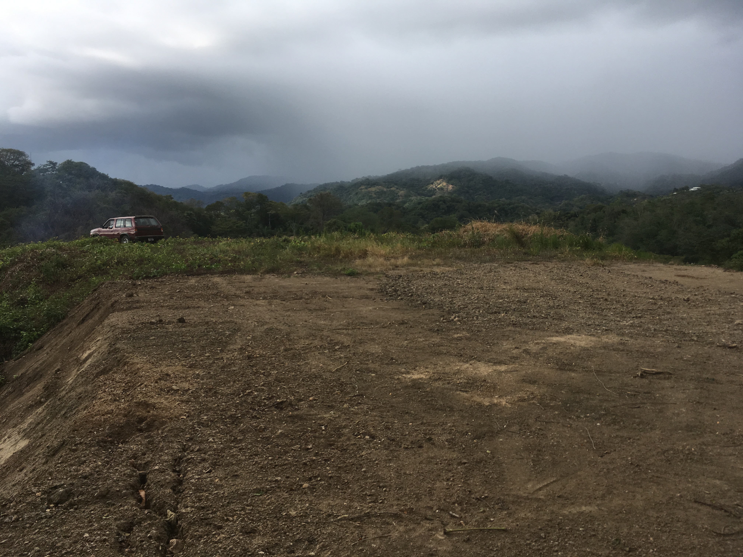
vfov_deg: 48.2
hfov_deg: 61.7
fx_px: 622
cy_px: 278
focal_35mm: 29
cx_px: 372
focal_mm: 4.15
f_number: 2.2
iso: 25
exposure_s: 1/836
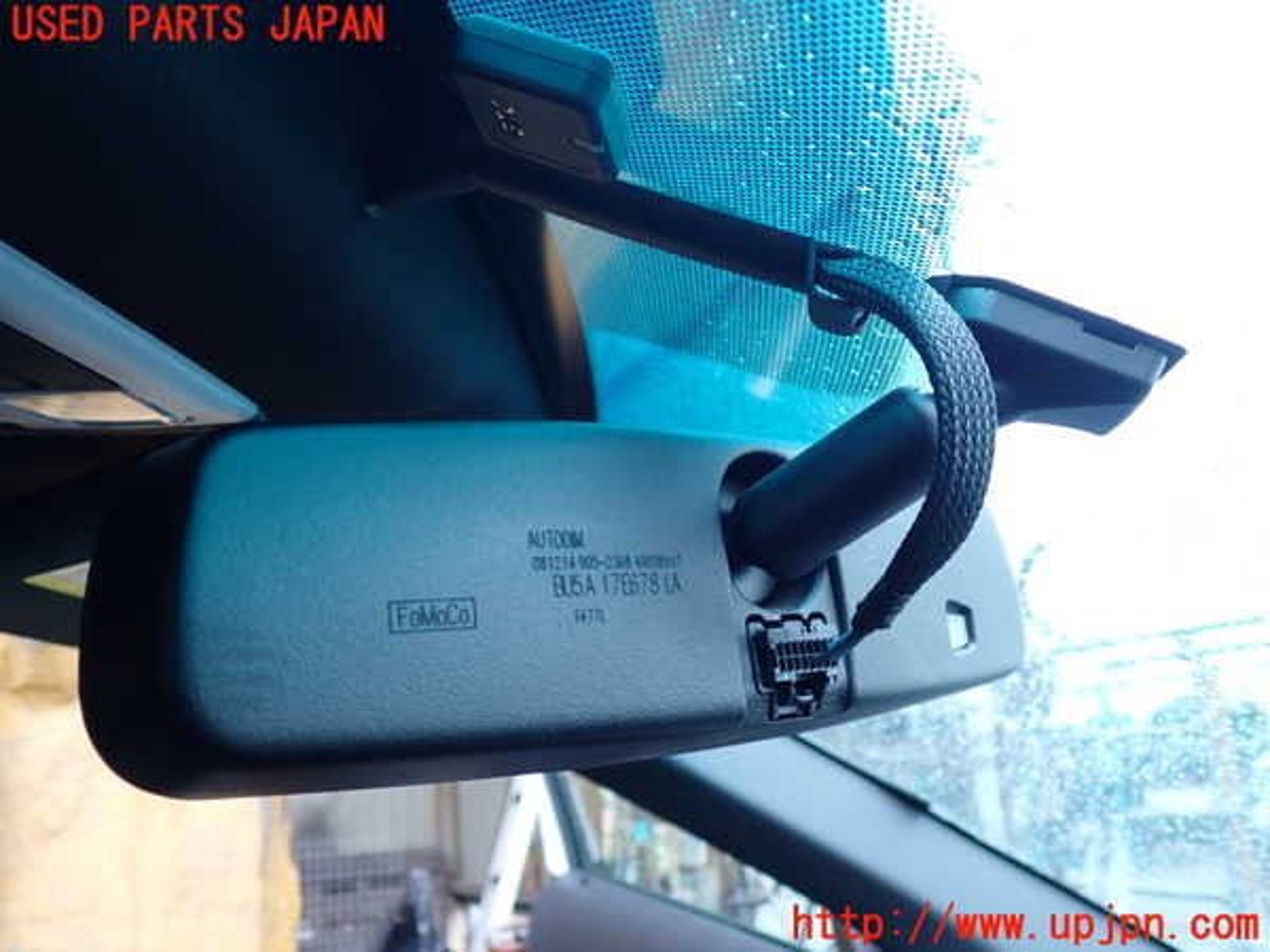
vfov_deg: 46.8
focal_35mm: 30
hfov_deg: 60.0
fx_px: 1101
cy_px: 476
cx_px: 635
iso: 200
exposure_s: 1/50
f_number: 2.3
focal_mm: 5.4
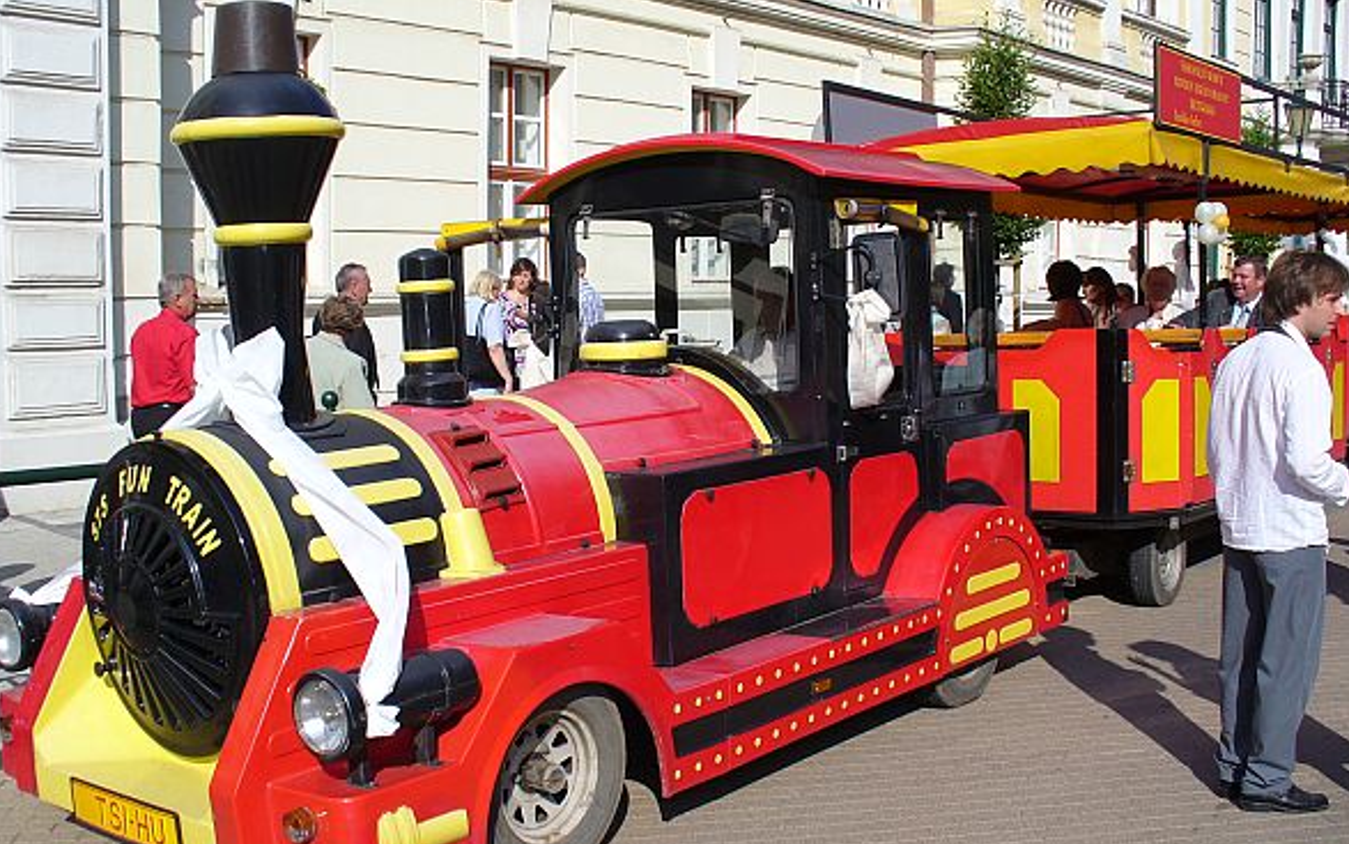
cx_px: 668
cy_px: 404
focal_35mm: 40
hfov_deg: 49.3
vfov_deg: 32.0
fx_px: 1471
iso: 80
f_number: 5.6
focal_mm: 6.1
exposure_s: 1/400
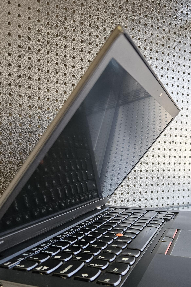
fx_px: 279
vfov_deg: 53.8
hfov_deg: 37.7
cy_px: 180
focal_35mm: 35
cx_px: 115
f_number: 1.8
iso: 320
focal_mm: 5.4
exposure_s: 1/100
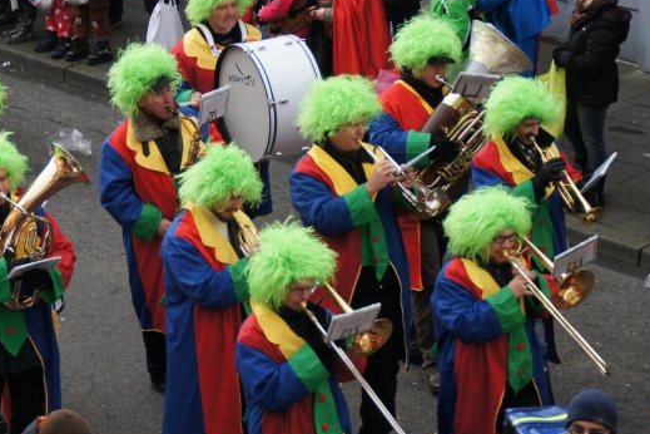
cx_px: 324
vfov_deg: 7.5
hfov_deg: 11.3
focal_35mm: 182
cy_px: 186
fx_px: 3286
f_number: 5
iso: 640
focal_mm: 70
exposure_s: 1/125
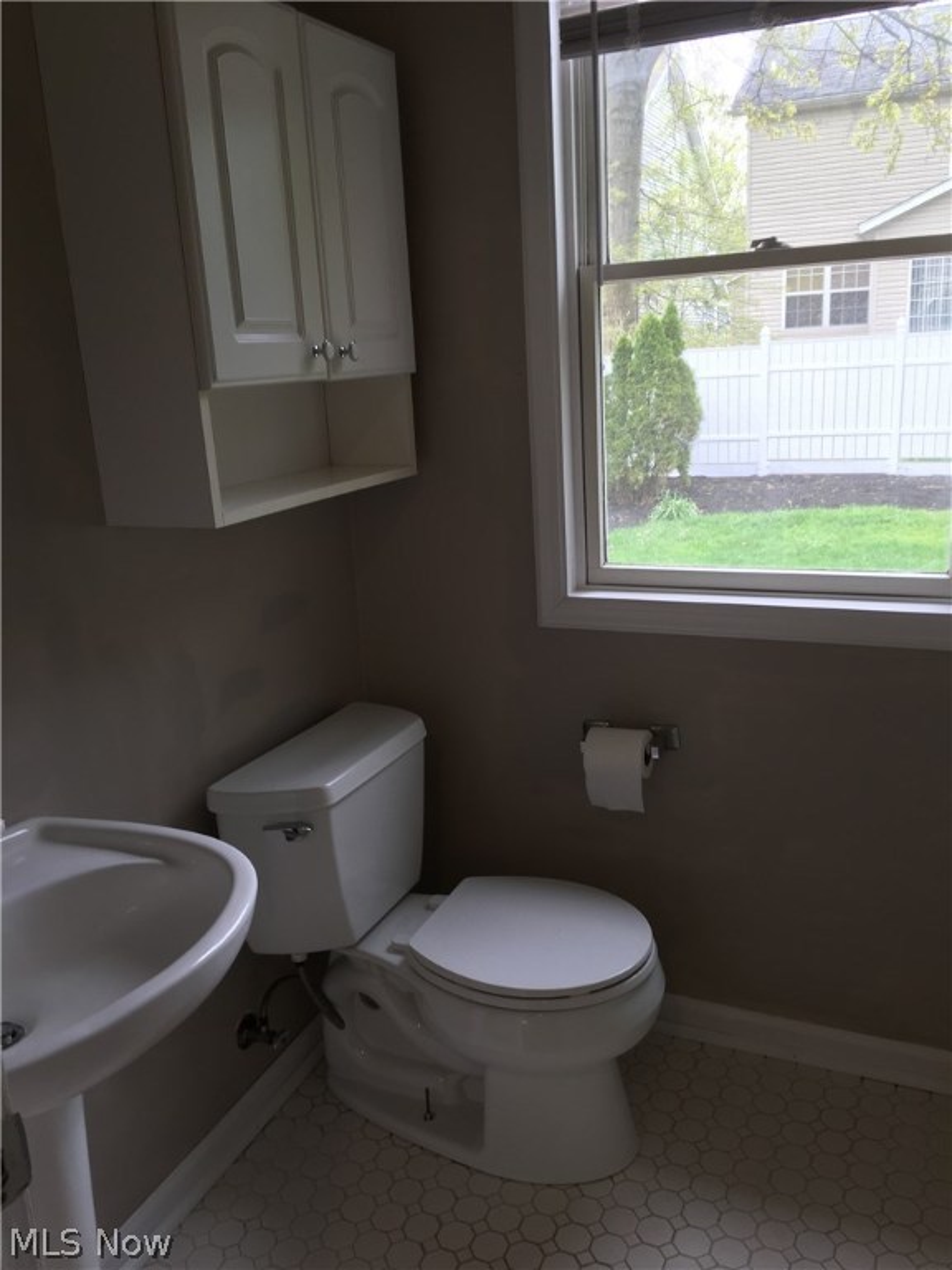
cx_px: 476
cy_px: 635
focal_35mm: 29
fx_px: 1063
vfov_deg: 61.7
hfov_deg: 48.2
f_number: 2.2
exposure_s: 1/40
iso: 25
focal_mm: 4.15
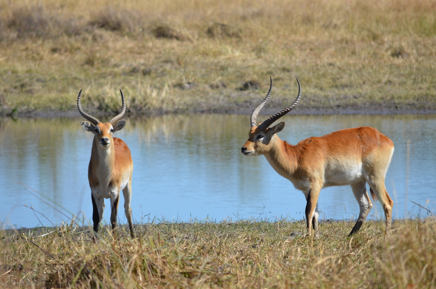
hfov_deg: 5.1
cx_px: 218
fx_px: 4895
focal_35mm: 405
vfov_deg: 3.4
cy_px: 144
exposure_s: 1/800
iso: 200
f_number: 7.1
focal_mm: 270
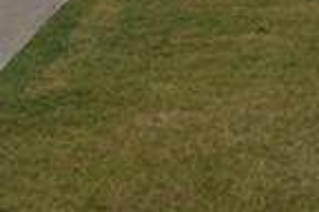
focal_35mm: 214
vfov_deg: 5.8
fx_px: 1896
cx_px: 301
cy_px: -517
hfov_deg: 9.6
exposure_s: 1/200
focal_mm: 20
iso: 100
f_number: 7.1
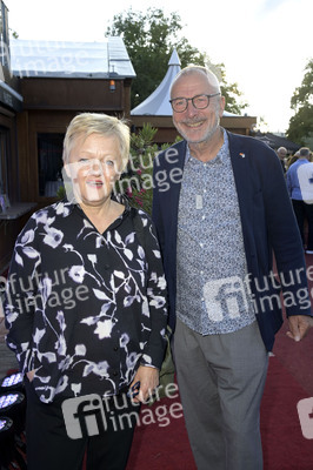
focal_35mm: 34
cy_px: 235
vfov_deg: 55.8
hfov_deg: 38.8
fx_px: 444
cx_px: 156
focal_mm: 34
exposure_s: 1/250
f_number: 6.3
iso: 400
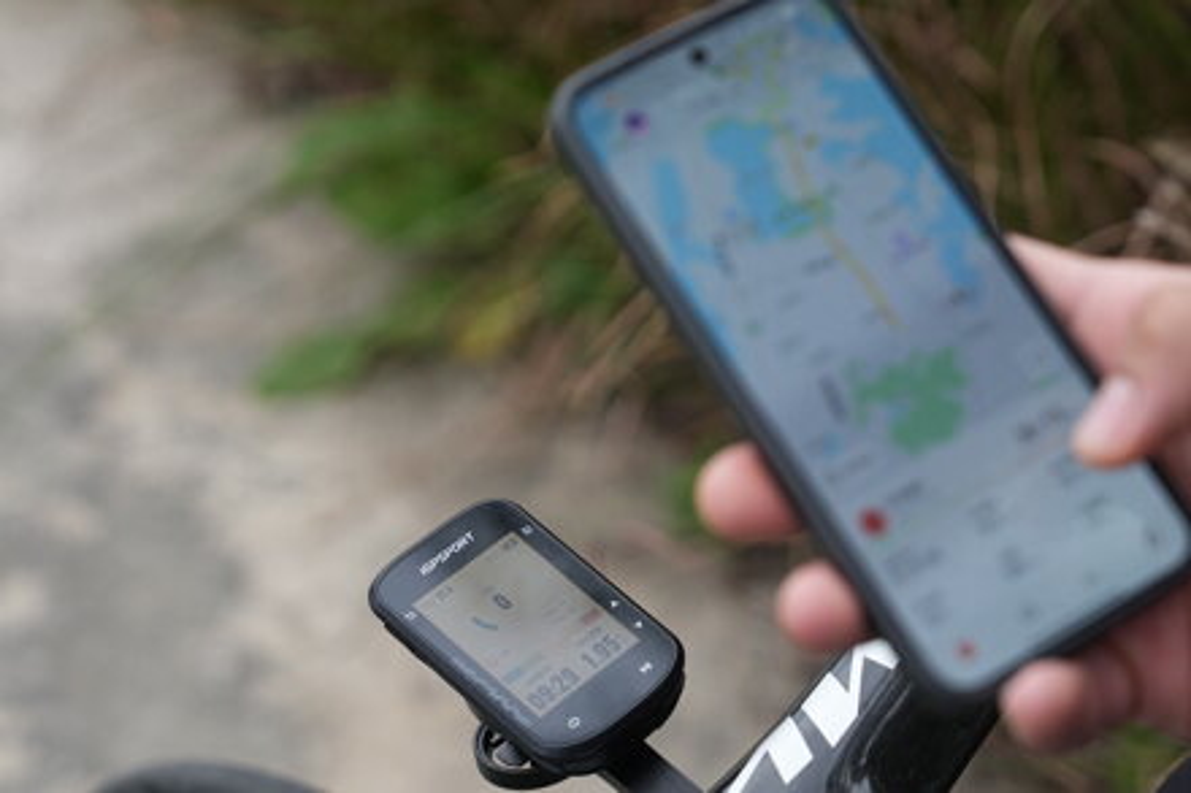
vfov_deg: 13.0
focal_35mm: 105
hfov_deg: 19.5
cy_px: 396
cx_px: 596
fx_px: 3472
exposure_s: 1/500
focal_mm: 70
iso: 400
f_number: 4
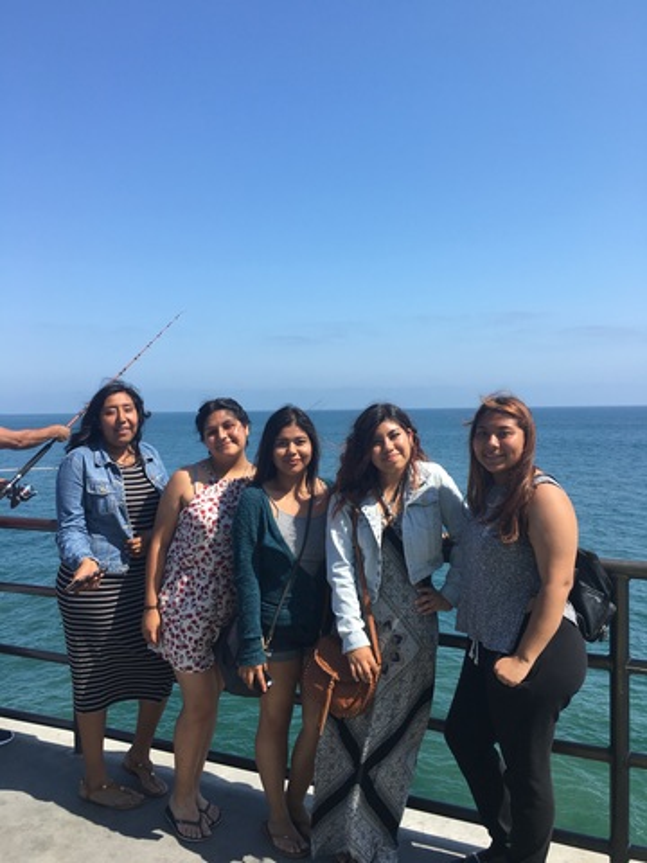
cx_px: 324
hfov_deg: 48.2
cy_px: 432
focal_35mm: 29
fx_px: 723
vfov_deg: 61.7
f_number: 2.2
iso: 25
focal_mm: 4.15
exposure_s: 1/1202
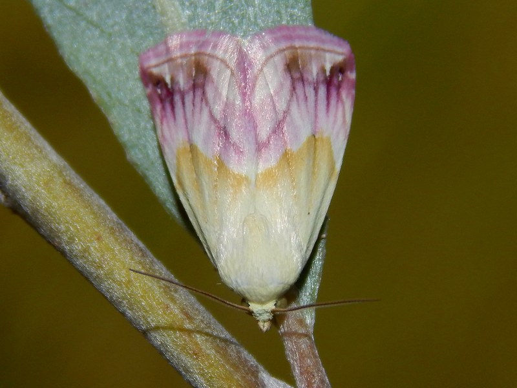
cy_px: 194
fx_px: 3121
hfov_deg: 9.5
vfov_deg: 7.1
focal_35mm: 209
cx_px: 258
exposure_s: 1/320
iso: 125
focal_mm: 37.1
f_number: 10.9
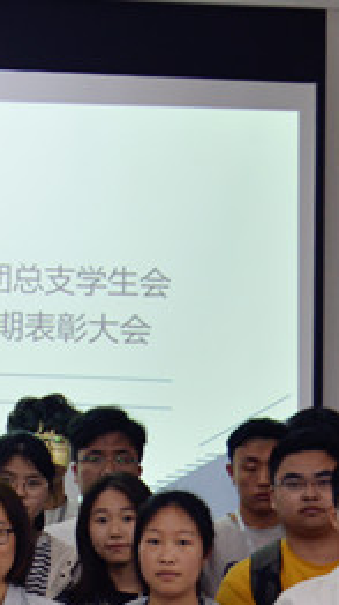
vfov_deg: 18.6
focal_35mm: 115
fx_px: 1841
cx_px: -157
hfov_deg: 10.2
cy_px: 354
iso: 400
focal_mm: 24
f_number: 4.2
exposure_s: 1/60
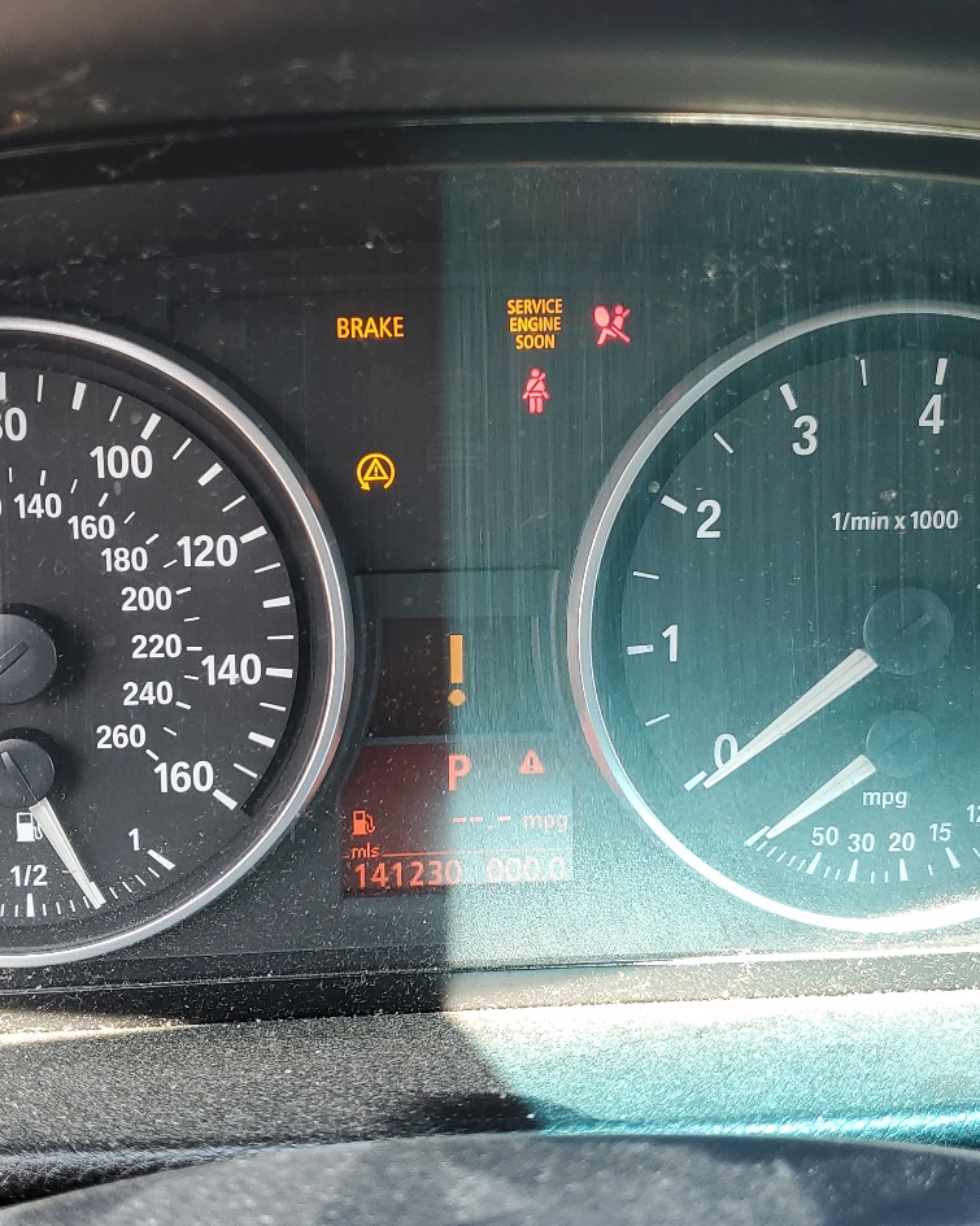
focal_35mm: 43
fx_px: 1559
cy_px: 607
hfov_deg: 34.8
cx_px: 418
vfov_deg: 42.9
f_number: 1.5
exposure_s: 1/120
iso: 54
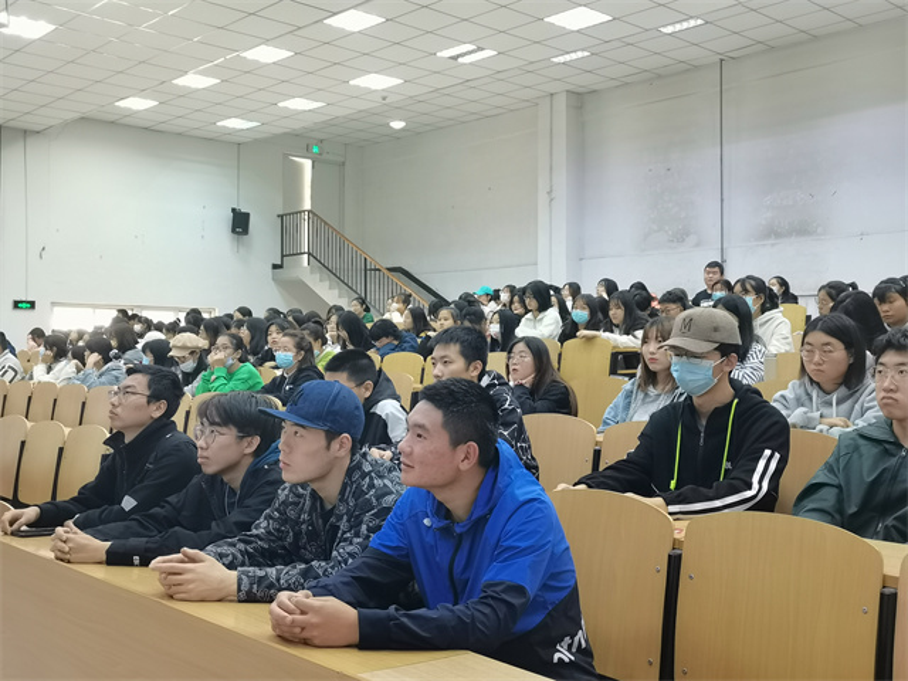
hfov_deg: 50.1
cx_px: 454
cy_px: 340
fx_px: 971
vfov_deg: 38.7
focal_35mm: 37
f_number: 1.8
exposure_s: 1/20.4
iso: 400
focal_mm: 5.58
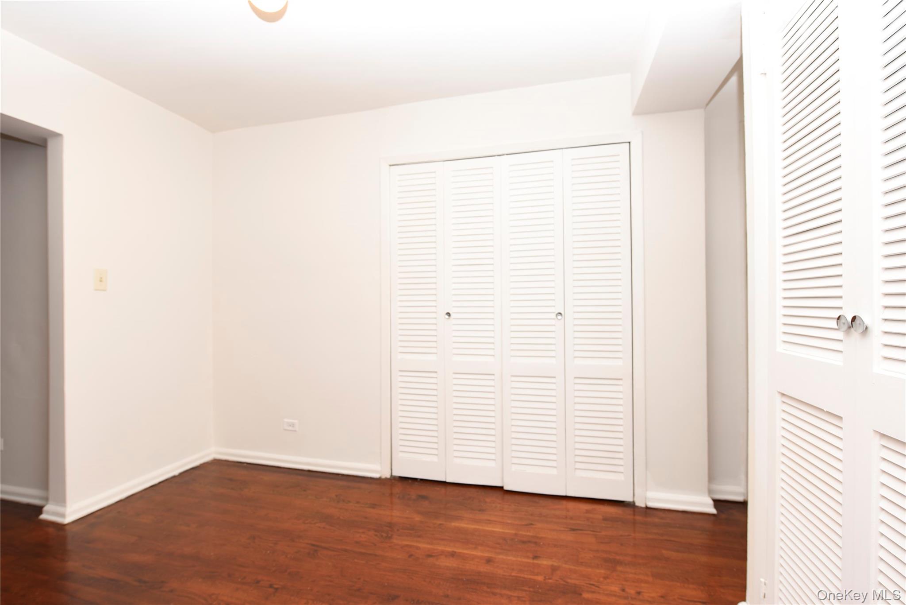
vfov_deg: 70.5
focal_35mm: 17
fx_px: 428
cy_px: 302
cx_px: 453
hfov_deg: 93.3
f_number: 4.5
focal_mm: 17
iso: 200
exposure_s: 1/100
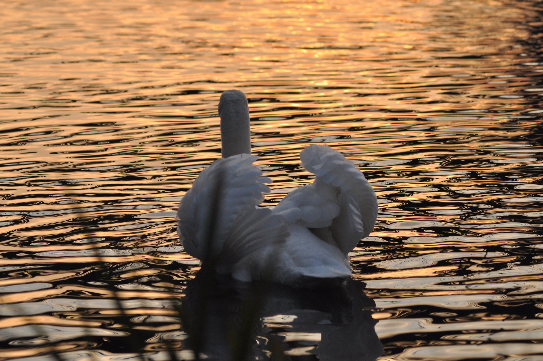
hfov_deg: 9.2
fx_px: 3390
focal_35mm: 225
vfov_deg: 6.1
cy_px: 180
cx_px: 272
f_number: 5
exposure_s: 1/1000
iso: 640
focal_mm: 150
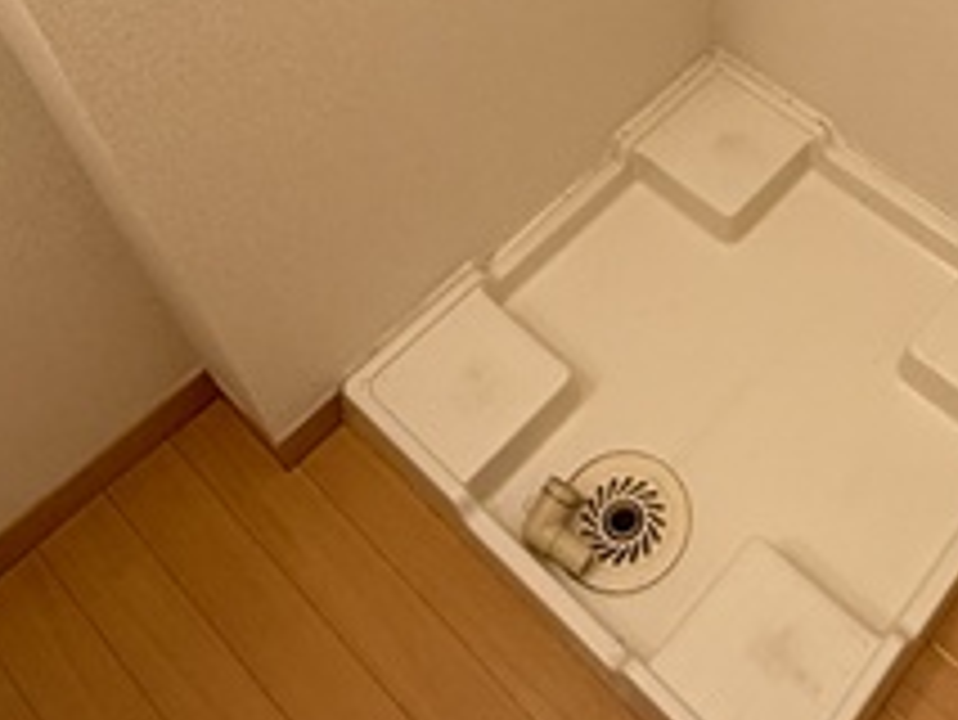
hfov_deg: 39.3
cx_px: 792
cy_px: -74
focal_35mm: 46
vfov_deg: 28.6
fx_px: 1274
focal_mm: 2.22
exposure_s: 1/60
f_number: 2.2
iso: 200
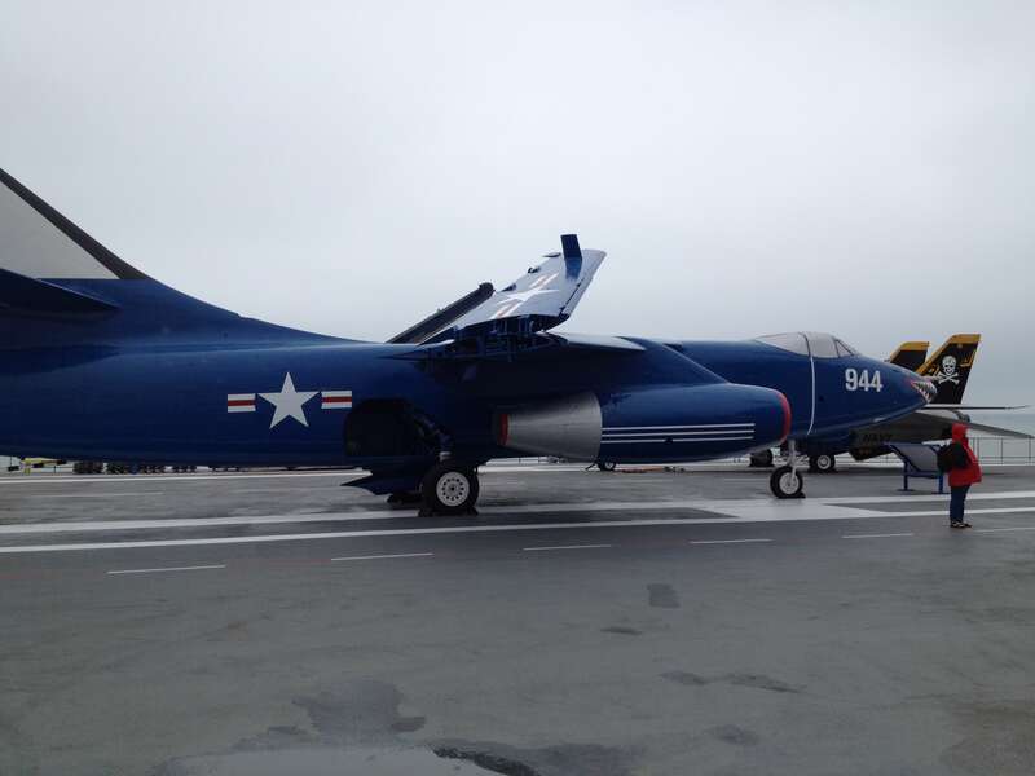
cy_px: 388
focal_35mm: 35
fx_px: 1046
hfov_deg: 52.6
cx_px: 518
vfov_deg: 40.7
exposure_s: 1/1672
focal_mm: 4.28
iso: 50
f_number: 2.4
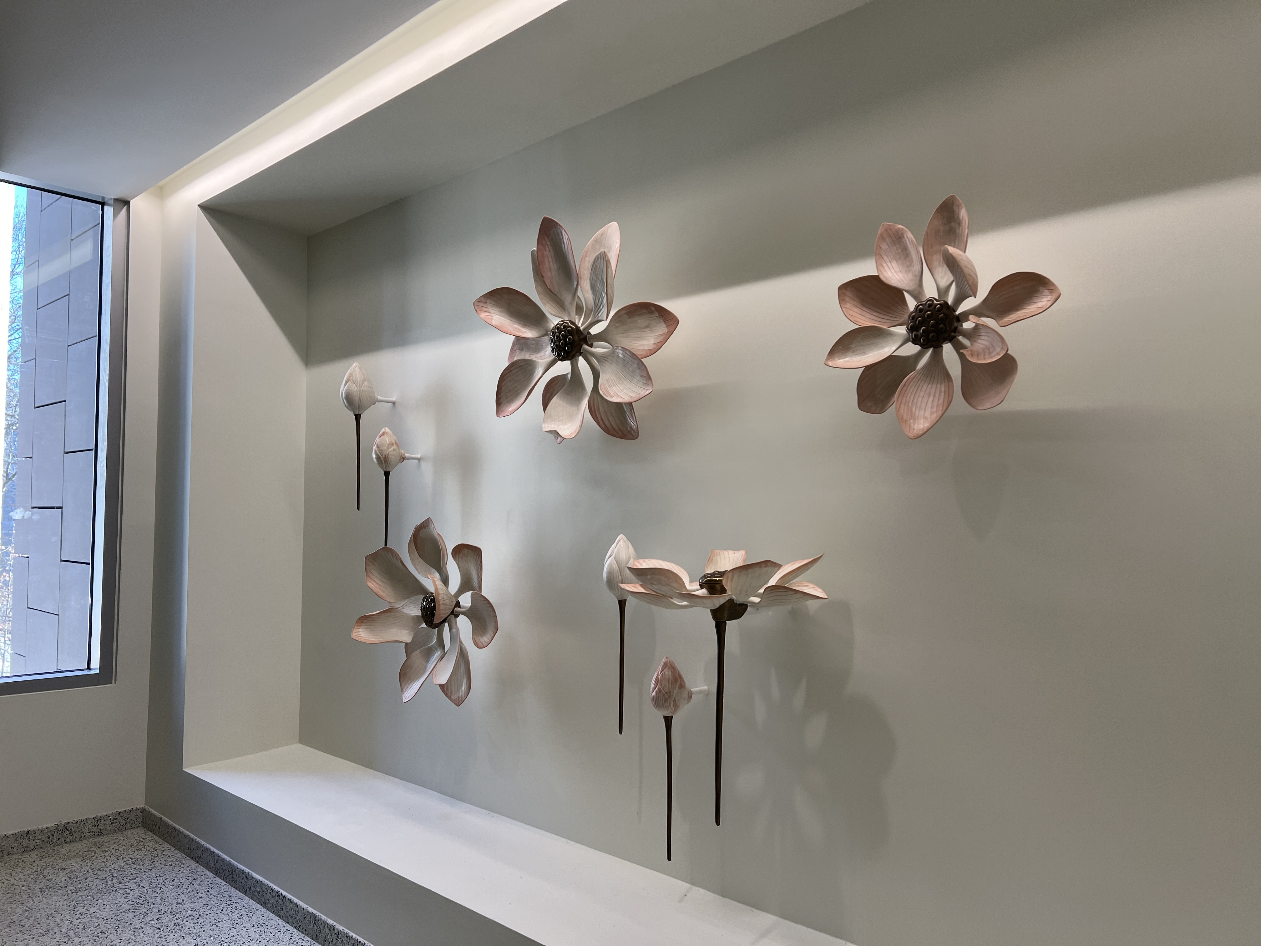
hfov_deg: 67.3
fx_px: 947
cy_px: 473
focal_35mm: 26
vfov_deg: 53.1
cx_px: 630
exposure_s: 1/125
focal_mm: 5.7
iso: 32
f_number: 1.5
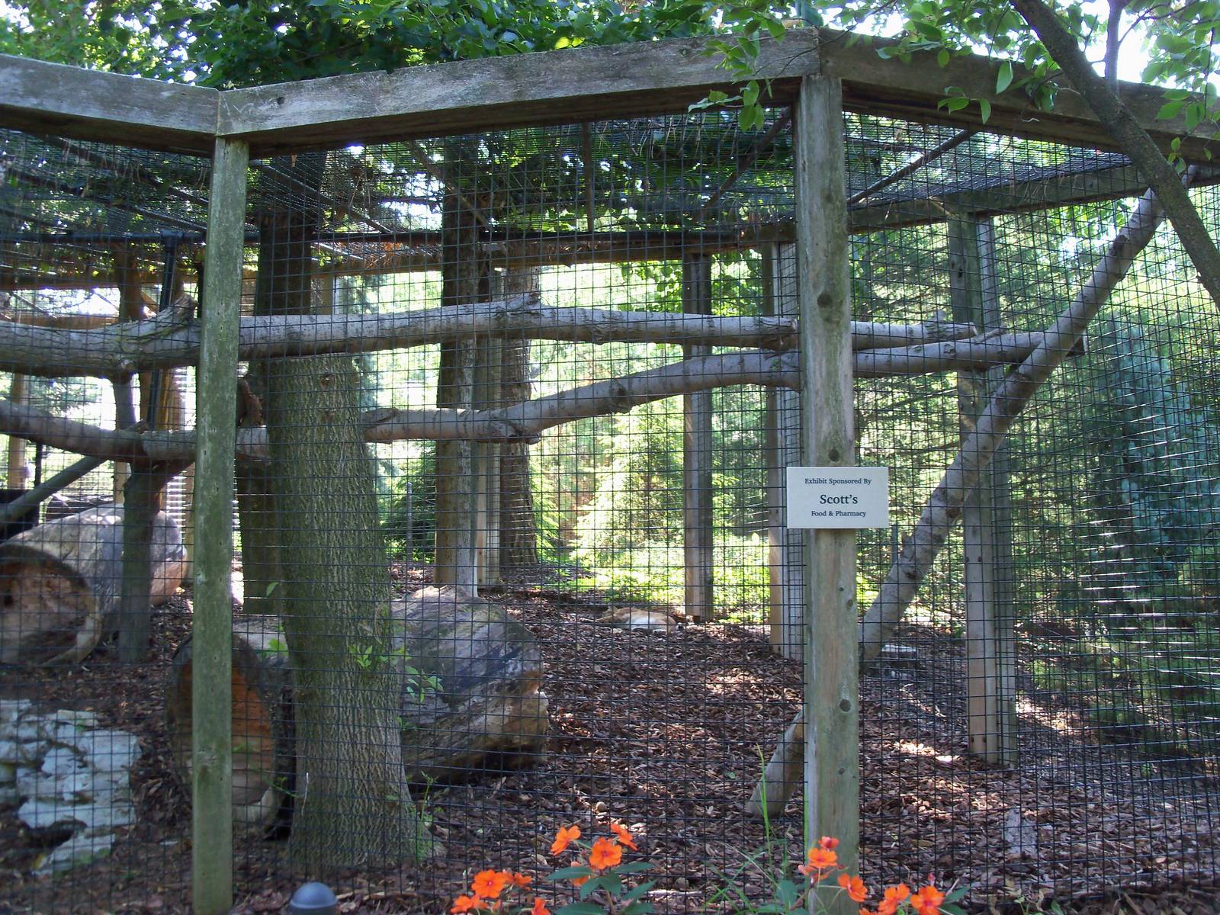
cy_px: 458
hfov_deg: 52.6
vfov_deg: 40.7
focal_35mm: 35
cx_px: 610
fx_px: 1234
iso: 80
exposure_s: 1/30
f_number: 3
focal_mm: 6.3
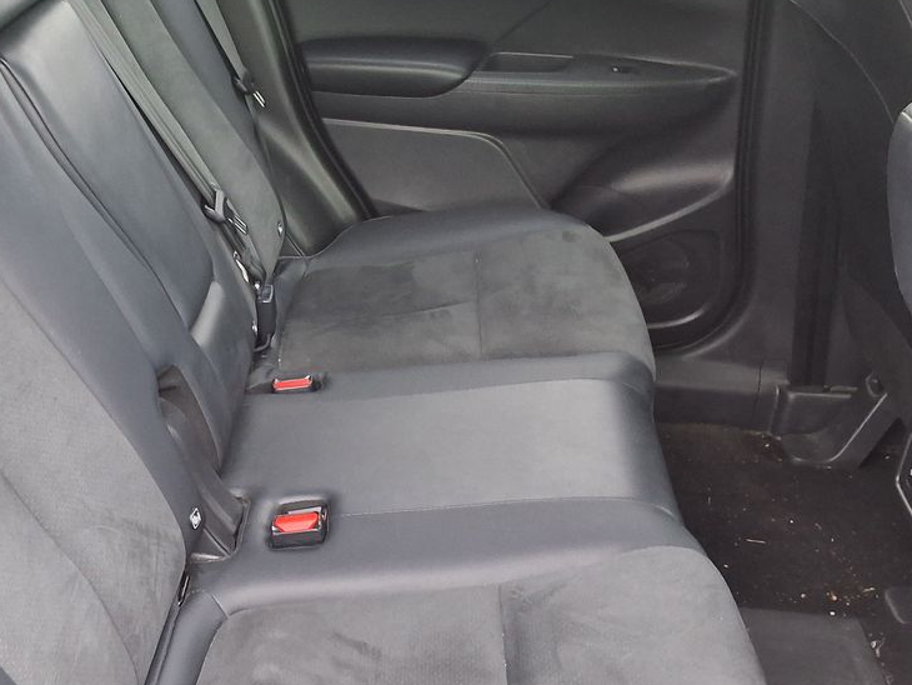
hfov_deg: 40.5
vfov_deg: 31.5
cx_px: 272
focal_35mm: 46
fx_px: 1212
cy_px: 285
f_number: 1.9
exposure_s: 1/50
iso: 125
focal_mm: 2.91
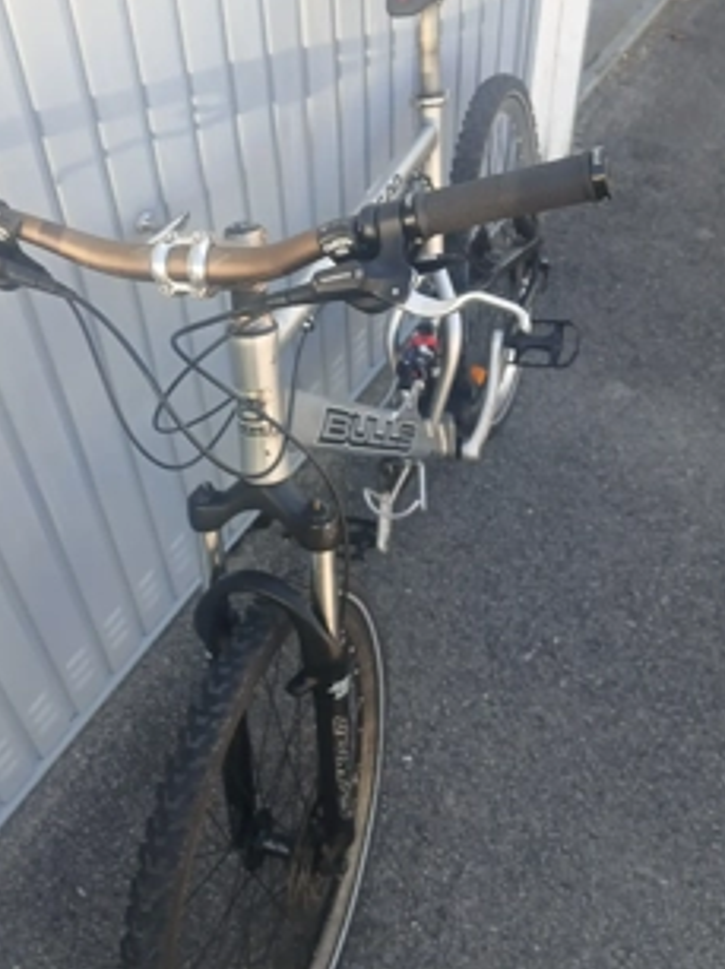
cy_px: 440
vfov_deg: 53.9
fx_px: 951
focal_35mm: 34
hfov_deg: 41.4
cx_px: 263
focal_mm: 3.98
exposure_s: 1/100
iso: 32
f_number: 1.8
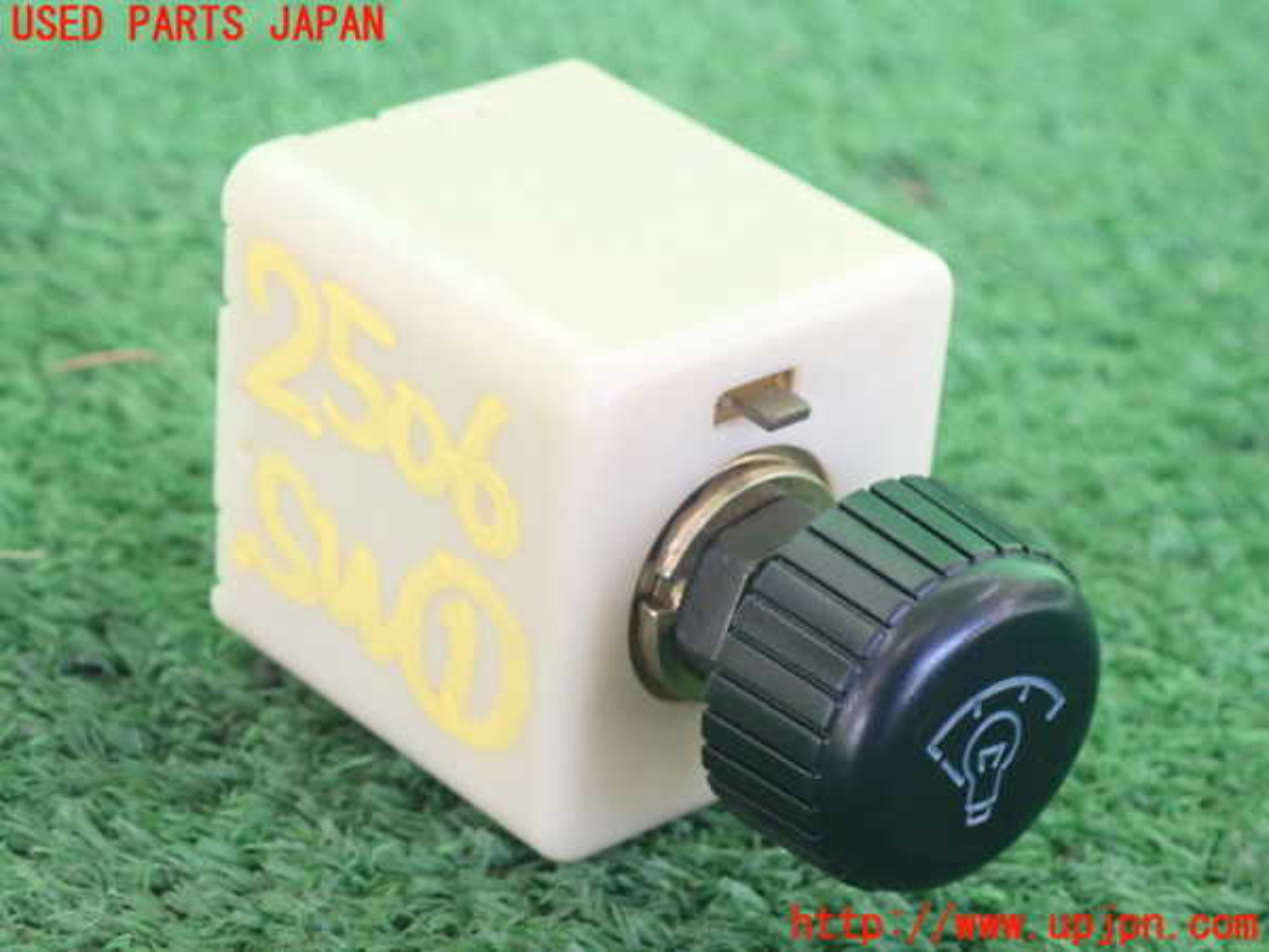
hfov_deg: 19.6
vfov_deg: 14.8
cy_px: 476
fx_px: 3666
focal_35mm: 100
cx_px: 634
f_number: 4.9
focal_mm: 18
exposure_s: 1/100
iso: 1000
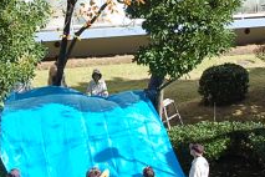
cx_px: 151
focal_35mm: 108
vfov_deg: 12.6
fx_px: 795
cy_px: 9
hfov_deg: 18.9
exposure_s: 1/200
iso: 200
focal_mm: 24
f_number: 7.1
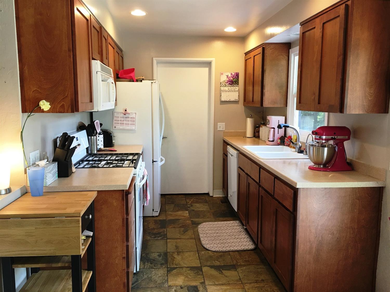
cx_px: 195
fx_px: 327
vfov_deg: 48.2
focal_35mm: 29
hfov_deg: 61.7
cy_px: 146
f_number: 2.2
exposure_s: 1/30
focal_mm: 4.15
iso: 40
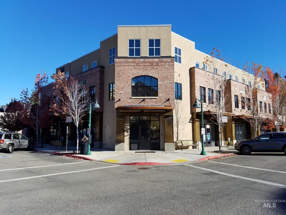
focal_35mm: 26
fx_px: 215
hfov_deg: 67.3
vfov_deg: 53.1
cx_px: 143
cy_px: 108
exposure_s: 1/1976
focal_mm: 4.2
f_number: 1.7
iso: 50
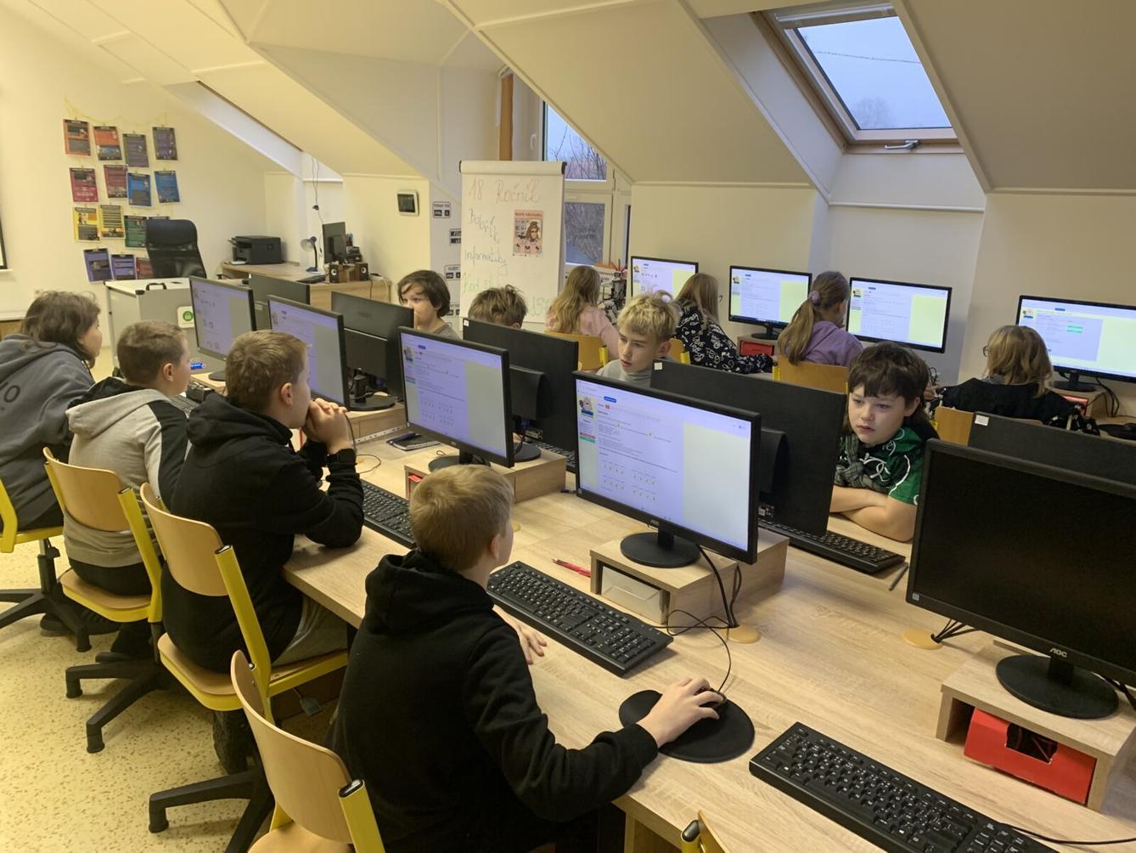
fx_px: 853
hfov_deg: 67.3
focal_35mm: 26
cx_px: 568
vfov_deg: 53.1
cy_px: 426
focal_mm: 4.25
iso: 125
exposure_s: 1/50
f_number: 1.8
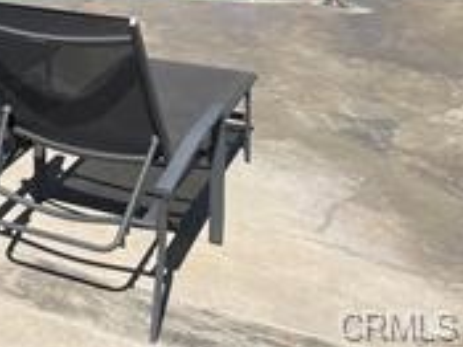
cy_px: -97
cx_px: -124
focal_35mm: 67
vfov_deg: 20.2
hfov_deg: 25.4
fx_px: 896
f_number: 1.6
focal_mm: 5.1
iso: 50
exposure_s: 1/5848
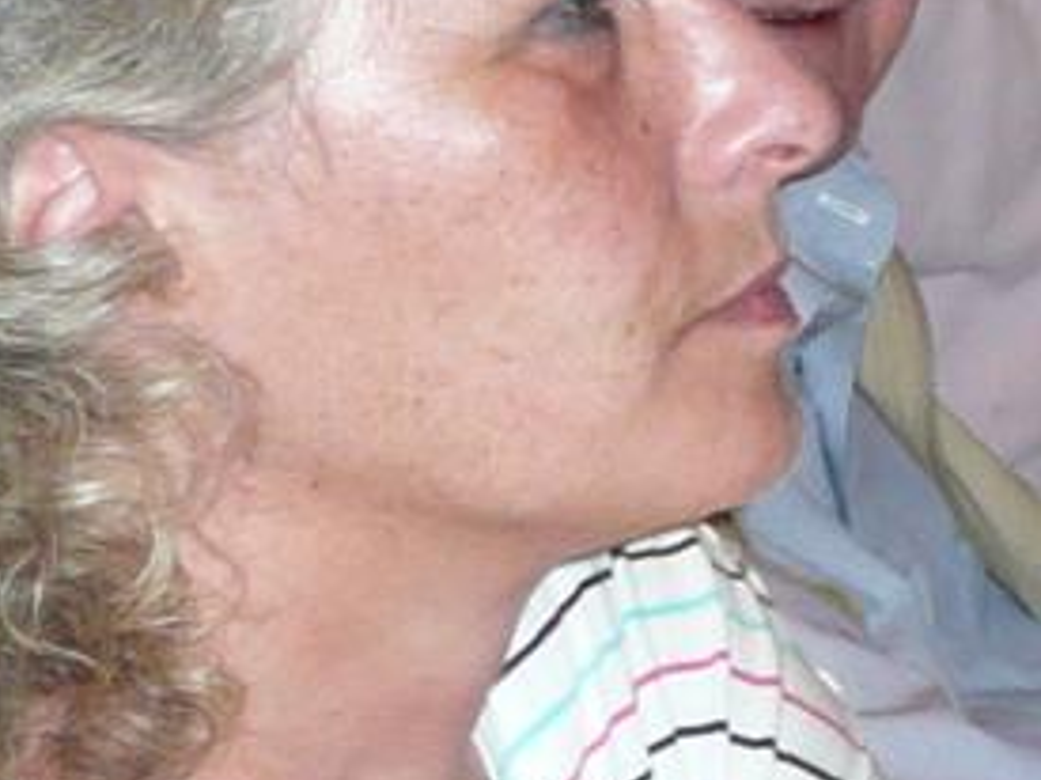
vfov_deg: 9.1
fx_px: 4900
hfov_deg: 10.5
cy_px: 110
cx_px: 2498
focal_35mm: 163
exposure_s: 1/30
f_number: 3.3
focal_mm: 4.6
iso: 200
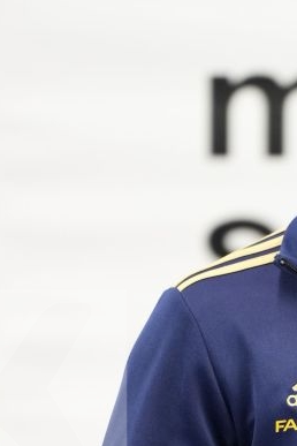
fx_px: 7672
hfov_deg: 2.2
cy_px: 394
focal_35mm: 620
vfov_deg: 3.3
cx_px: 410
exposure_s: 1/250
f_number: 2.8
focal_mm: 200
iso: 2000
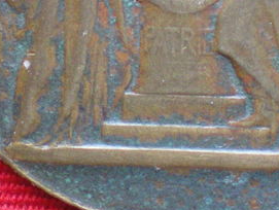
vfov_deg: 10.5
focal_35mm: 140
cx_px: 194
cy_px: -26
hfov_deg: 14.0
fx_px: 1130
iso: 400
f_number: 3.1
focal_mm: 6.3
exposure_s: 1/20
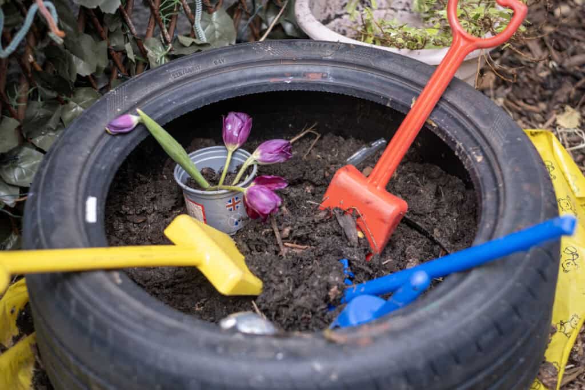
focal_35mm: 84
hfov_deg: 24.2
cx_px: 292
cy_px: 195
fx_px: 1365
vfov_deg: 16.3
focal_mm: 56
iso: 200
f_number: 2
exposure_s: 1/1000
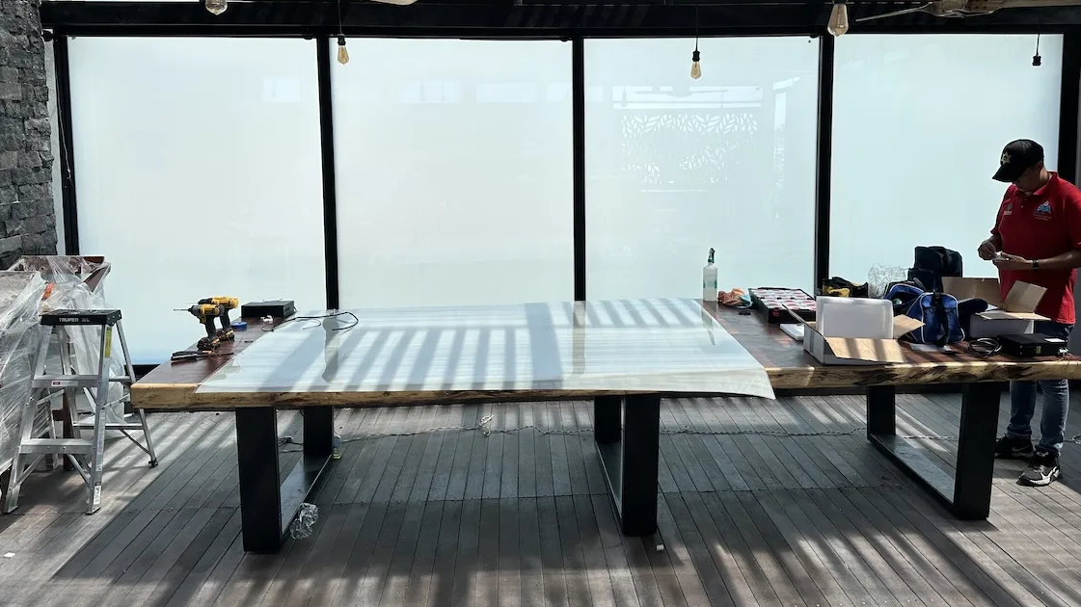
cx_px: 576
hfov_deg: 67.9
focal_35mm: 28
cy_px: 218
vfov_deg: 41.1
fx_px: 802
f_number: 1.78
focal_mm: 6.86
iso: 80
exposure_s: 1/2110
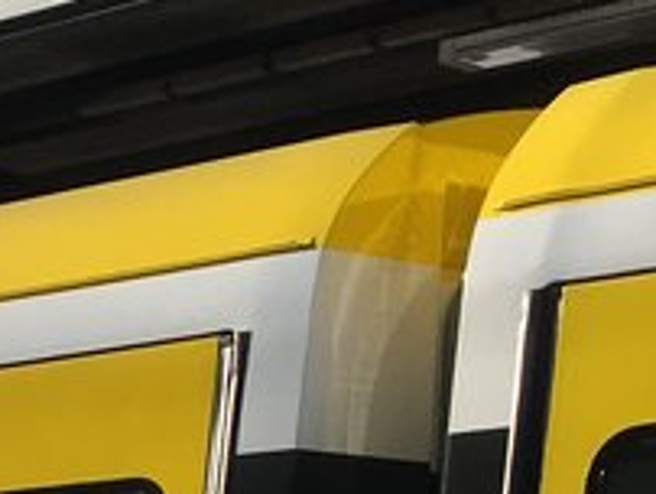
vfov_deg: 7.9
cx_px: -614
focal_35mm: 172
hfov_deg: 10.6
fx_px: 3263
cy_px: 1251
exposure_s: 1/2024
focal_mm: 4.15
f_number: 2.2
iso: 25
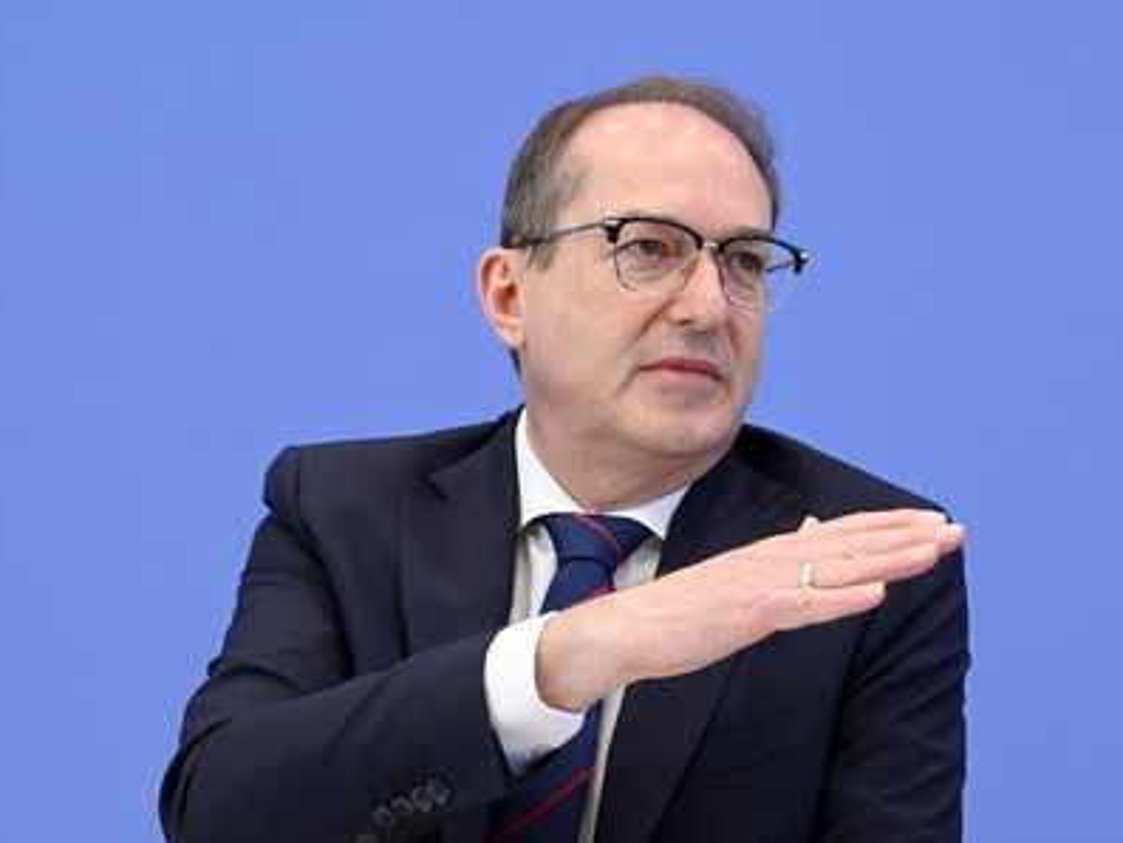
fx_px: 3894
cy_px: 422
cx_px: 576
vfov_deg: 12.4
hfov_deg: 16.4
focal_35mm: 120
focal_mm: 110
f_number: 5.6
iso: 2500
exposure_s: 1/400
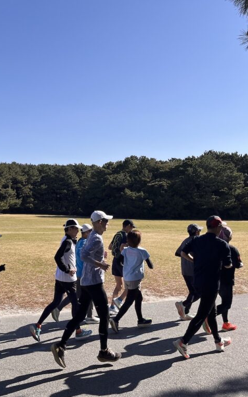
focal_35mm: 37
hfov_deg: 34.0
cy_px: 199
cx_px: 76
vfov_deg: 52.7
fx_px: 400
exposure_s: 1/3521
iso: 50
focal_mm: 5.1
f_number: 1.6
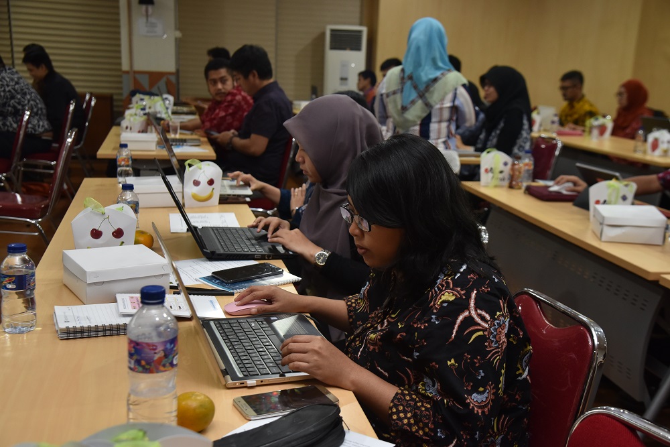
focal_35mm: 46
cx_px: 335
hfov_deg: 42.7
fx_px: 856
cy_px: 224
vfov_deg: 29.3
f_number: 5.6
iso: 2000
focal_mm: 46
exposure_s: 1/80
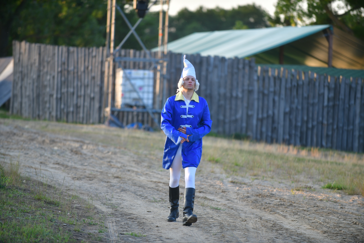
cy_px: 122
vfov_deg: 6.9
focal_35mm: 200
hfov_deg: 10.3
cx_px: 182
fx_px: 2022
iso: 100
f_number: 3.2
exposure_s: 1/250
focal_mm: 200
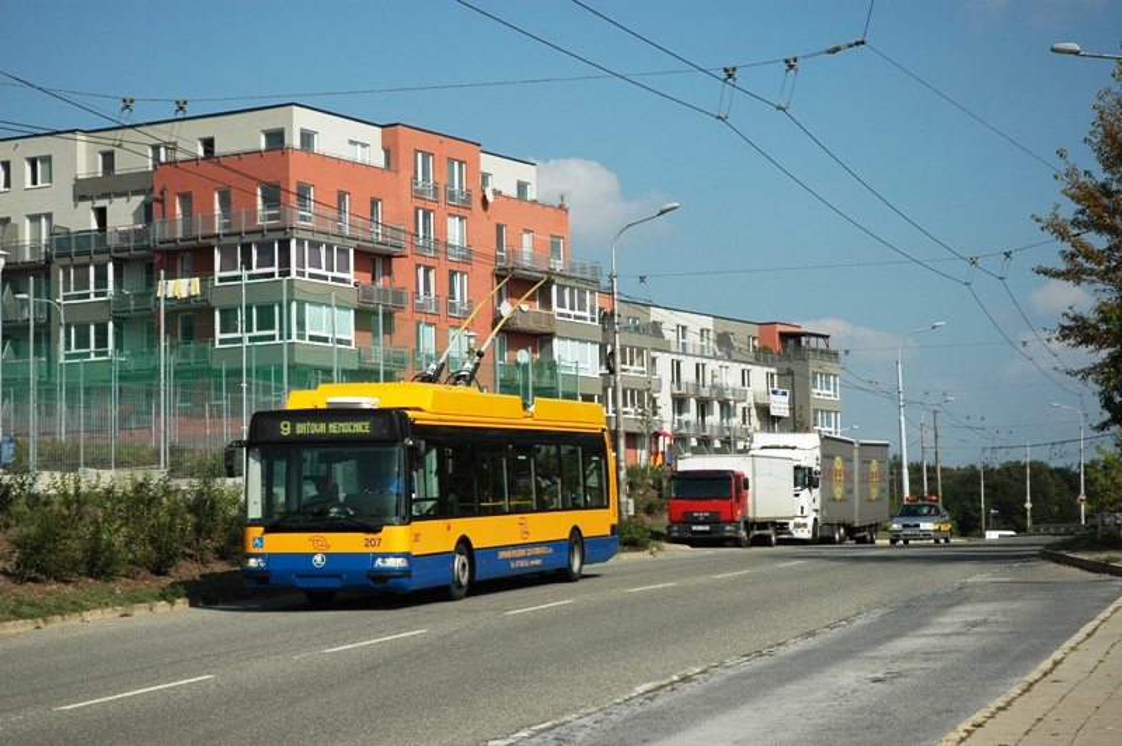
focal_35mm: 75
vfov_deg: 18.2
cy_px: 373
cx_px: 561
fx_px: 2336
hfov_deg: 27.0
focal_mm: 50
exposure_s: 1/1600
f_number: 5.6
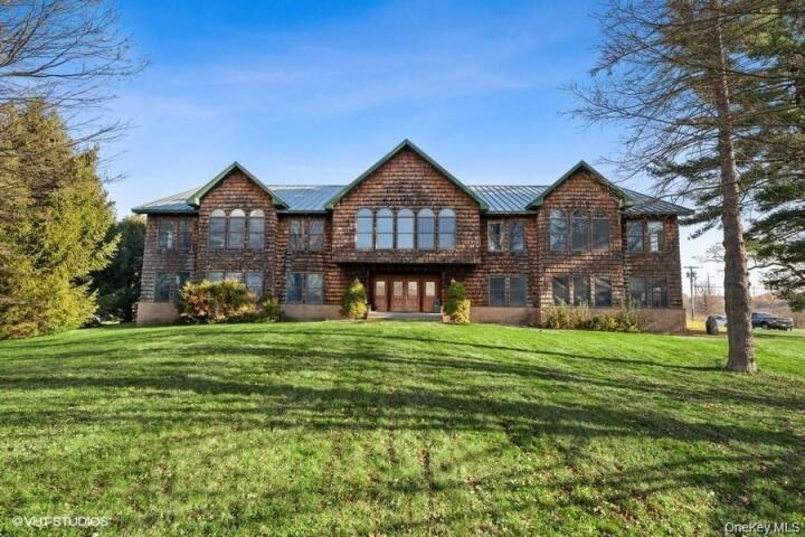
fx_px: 358
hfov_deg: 96.7
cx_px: 402
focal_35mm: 16
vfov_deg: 73.7
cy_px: 268
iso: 200
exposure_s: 1/160
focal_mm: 16
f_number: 6.3
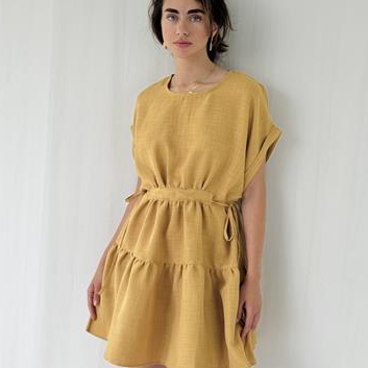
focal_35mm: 64
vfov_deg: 26.9
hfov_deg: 26.9
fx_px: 770
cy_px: 177
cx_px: 196
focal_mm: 6.76
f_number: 1.78
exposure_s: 1/383
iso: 64
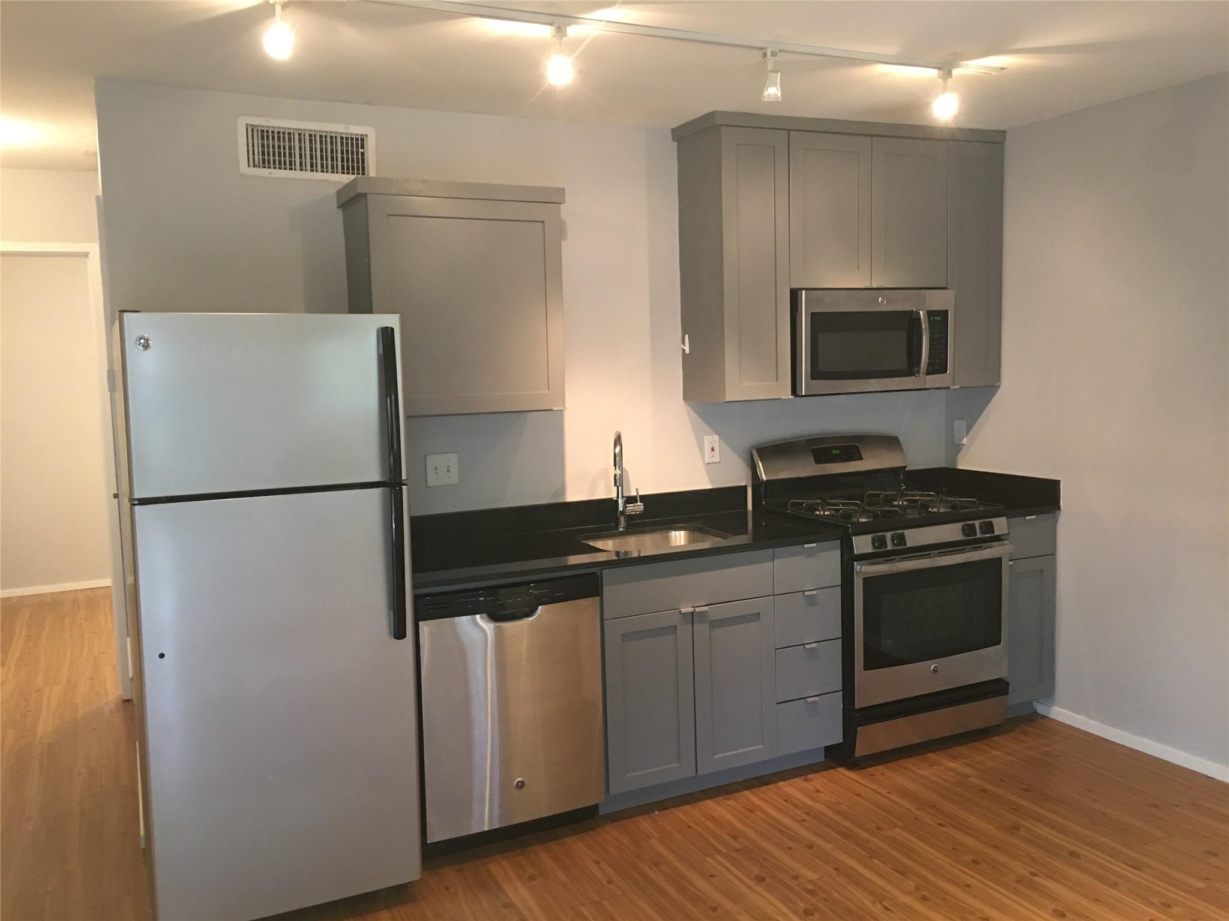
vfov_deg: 48.2
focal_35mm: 29
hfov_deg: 61.7
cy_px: 460
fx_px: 1030
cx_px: 614
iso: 80
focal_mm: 4.15
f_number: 2.2
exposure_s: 1/10
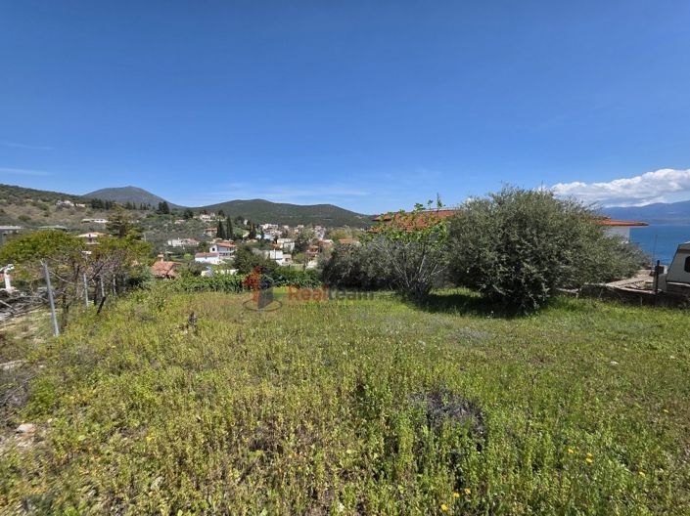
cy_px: 258
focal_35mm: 13
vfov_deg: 89.9
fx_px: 259
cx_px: 345
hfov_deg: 106.2
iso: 40
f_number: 1.9
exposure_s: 1/2730
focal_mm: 2.2
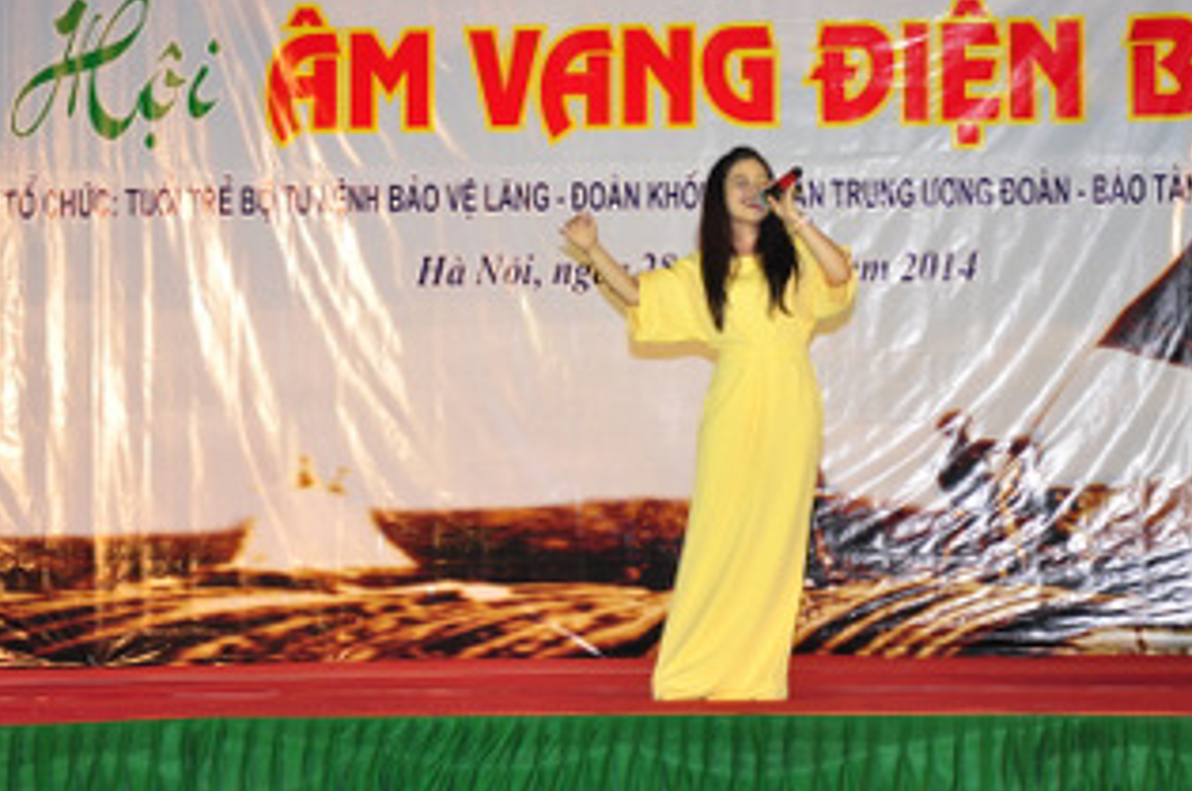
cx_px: 696
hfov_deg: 16.5
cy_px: 242
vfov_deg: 11.0
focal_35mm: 124
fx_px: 4099
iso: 400
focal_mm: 52
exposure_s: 1/60
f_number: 5.6
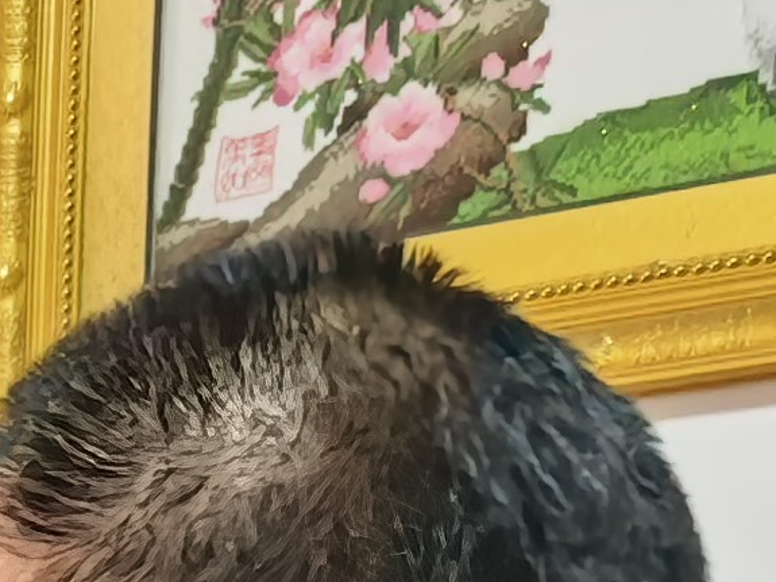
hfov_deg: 10.1
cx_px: -1094
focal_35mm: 171
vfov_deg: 7.6
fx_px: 3833
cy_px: 1715
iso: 160
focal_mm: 8.5
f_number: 2
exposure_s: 1/100
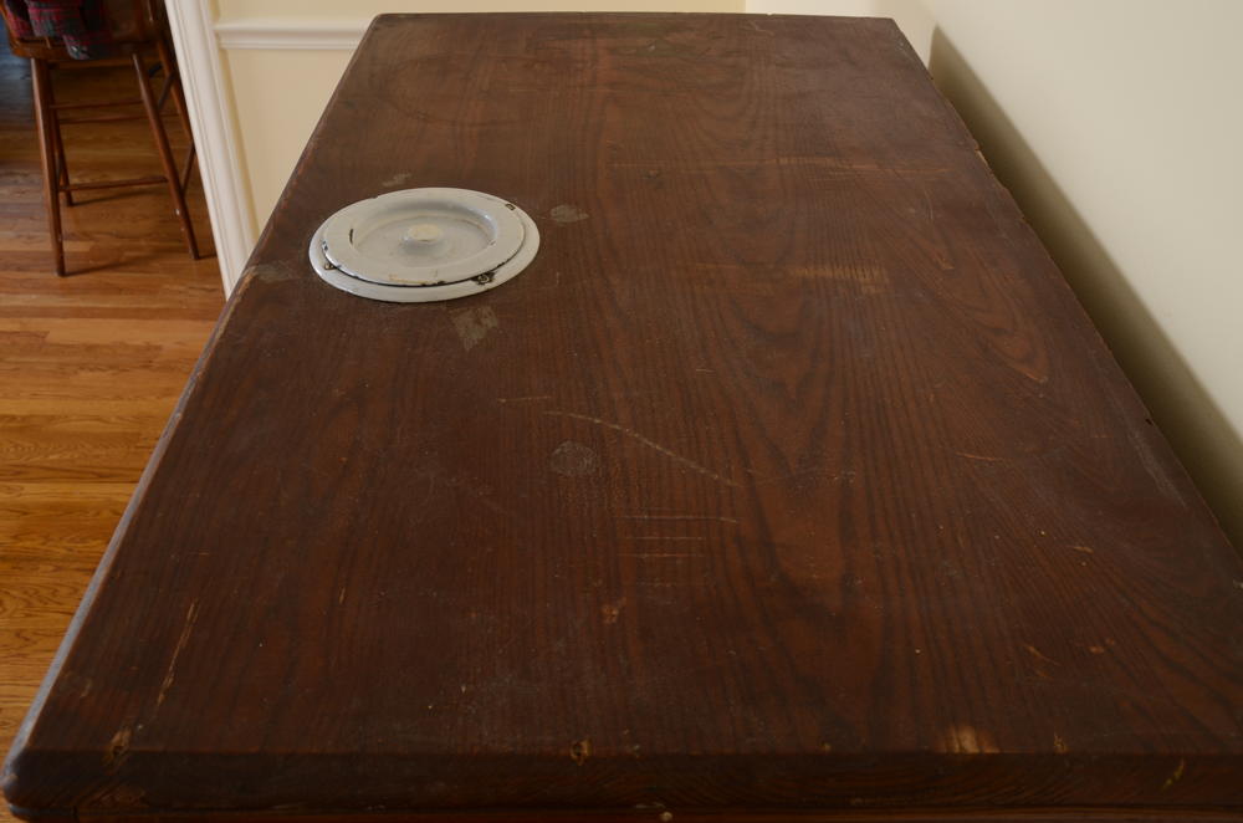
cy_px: 412
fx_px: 1137
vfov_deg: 39.8
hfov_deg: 57.3
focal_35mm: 33
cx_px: 622
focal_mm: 22
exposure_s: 1/80
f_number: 10
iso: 100
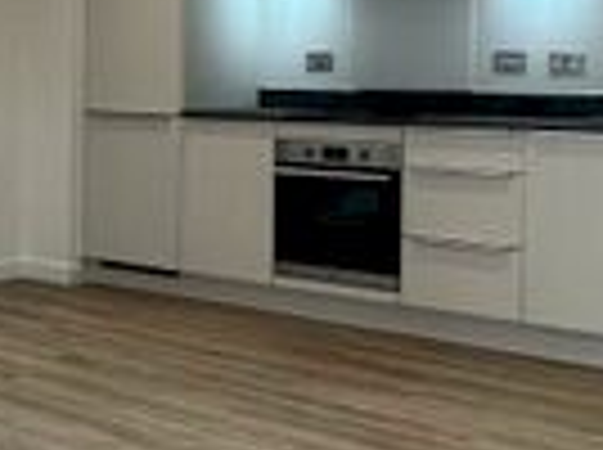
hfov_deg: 27.3
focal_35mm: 68
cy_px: 101
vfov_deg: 21.3
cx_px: 32
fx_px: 1182
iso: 100
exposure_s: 1/100
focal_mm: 1.57
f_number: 1.8
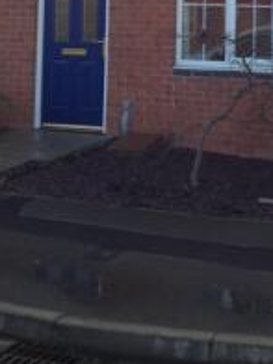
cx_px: 240
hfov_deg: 18.6
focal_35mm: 78
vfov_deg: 23.5
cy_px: -38
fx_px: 820
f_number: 2.4
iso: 50
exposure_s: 1/289
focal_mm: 4.28
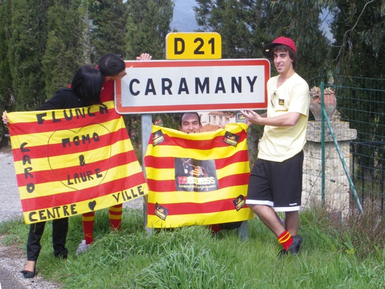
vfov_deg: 23.7
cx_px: 192
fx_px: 690
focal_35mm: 62
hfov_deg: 31.2
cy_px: 144
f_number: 4.6
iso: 64
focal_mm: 11.1
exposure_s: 1/160
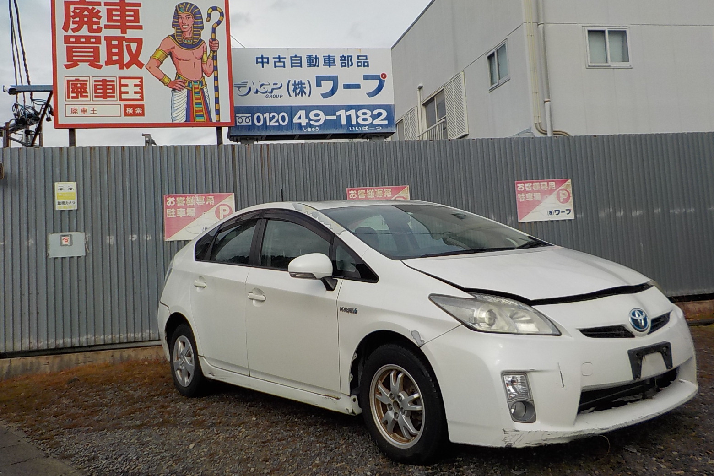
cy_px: 217
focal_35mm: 32
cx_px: 359
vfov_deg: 41.1
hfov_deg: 58.7
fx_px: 635
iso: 125
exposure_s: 1/1250
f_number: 3.3
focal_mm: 4.1
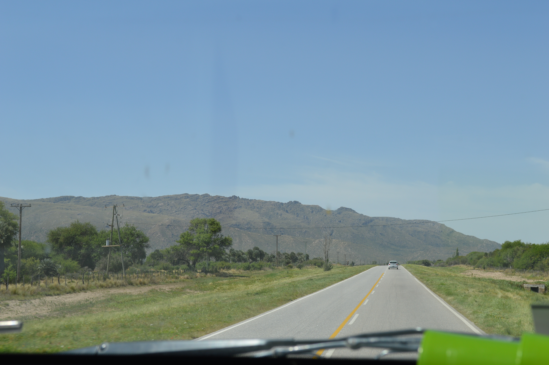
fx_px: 960
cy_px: 182
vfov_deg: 21.5
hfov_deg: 31.9
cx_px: 274
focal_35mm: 63
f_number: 8
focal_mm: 42
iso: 100
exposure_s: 1/250
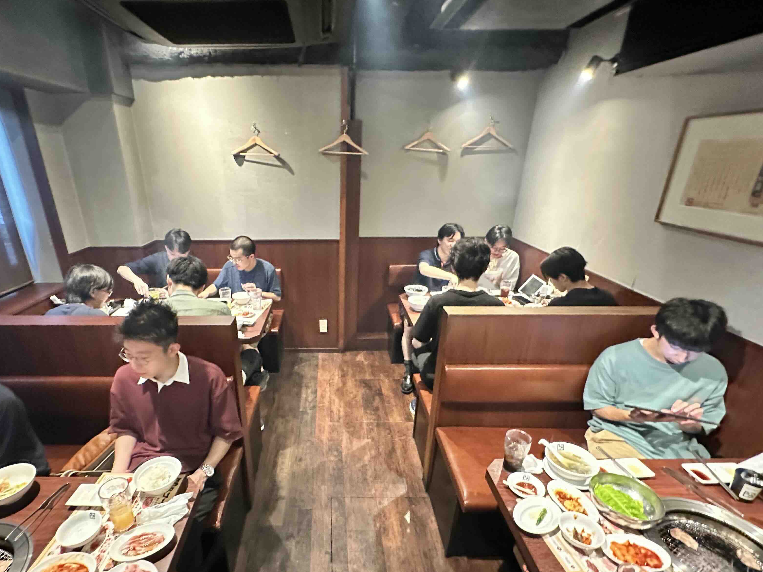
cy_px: 328
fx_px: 397
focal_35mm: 18
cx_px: 328
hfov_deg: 87.2
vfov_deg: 71.2
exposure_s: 1/34
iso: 800
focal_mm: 2.22
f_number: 2.2
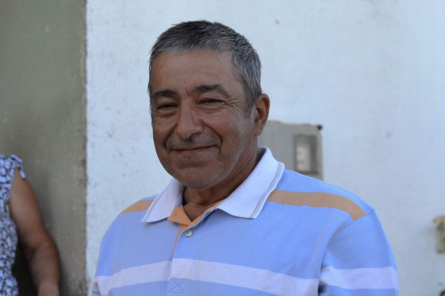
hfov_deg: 53.1
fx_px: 445
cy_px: 148
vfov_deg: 36.9
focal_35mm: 36
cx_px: 222
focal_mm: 24
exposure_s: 1/500
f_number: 2.8
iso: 400
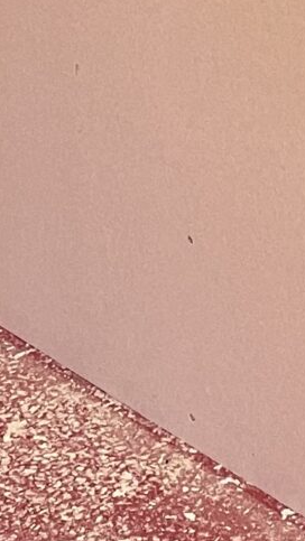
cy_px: -209
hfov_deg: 7.7
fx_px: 2155
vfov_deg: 13.7
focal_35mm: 150
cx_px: 644
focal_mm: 4.2
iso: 125
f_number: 1.6
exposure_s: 1/50
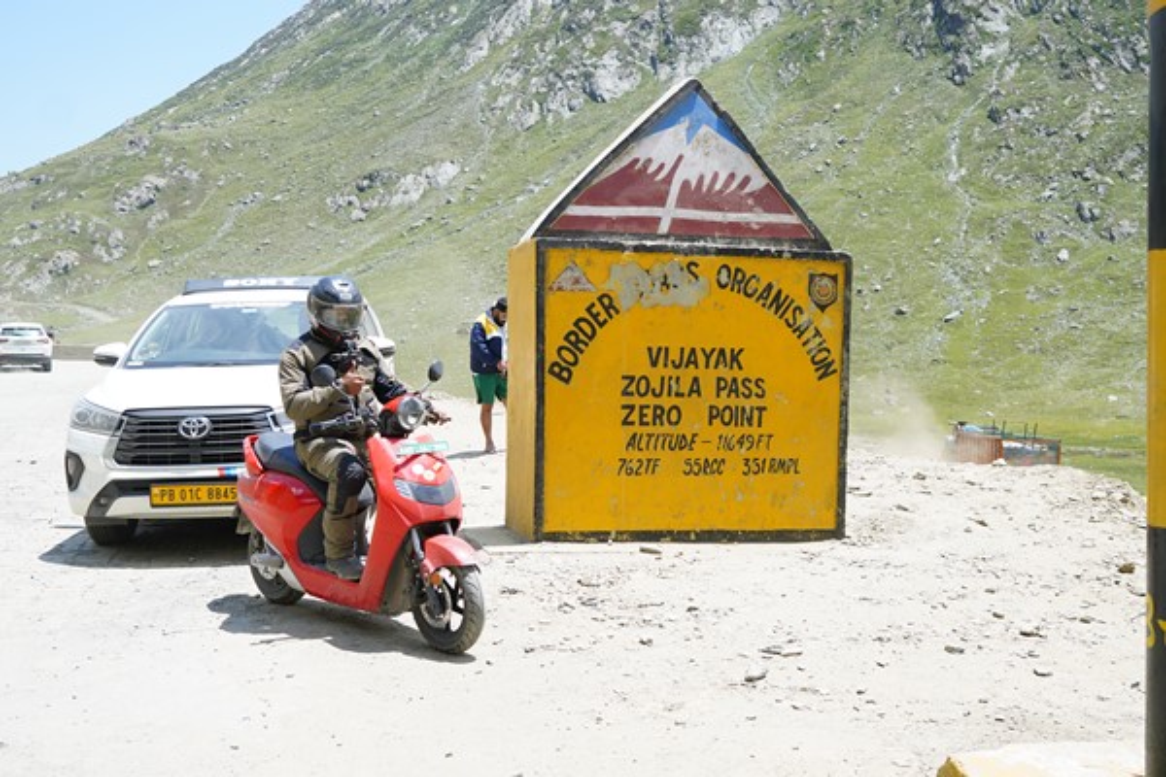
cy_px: 388
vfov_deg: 36.9
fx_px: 1166
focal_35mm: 36
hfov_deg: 53.1
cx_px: 583
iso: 125
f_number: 4
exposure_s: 1/640
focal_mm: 24
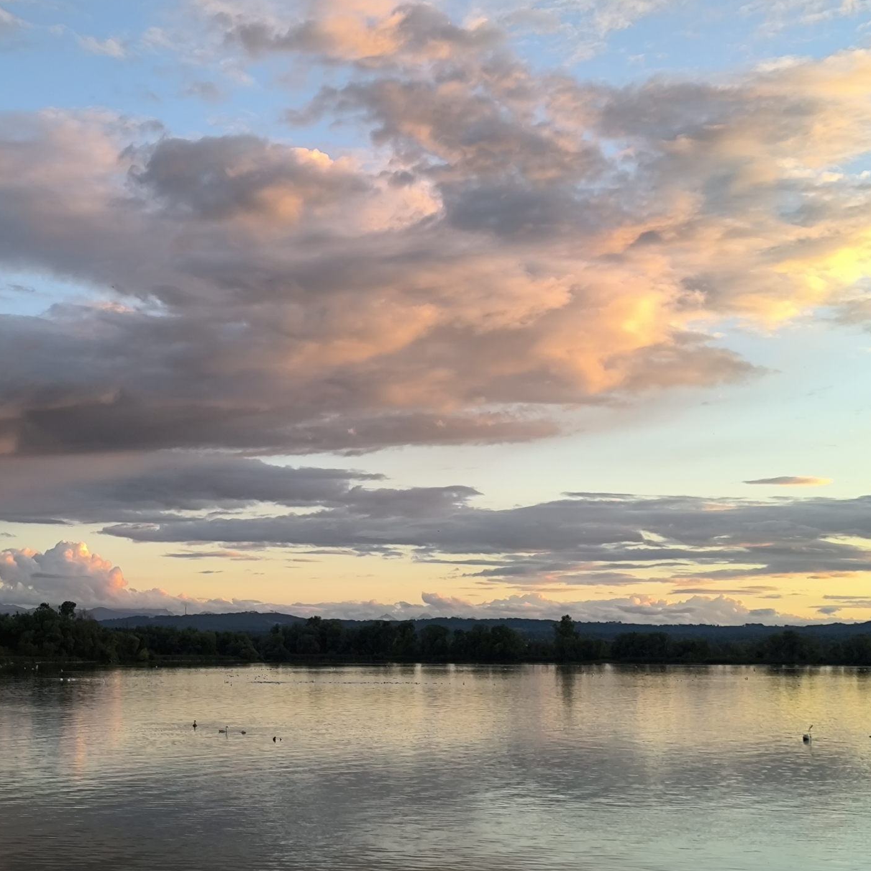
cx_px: 278
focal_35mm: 58
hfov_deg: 29.3
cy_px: 438
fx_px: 1651
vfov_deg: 29.6
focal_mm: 6.14
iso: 64
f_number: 1.65
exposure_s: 1/100
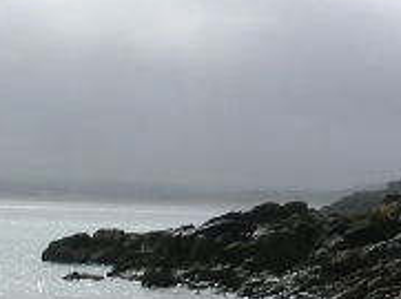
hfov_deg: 15.2
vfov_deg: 11.7
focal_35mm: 126
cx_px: 463
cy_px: 116
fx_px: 1457
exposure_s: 1/1000
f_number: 6.7
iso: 100
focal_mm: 7.8
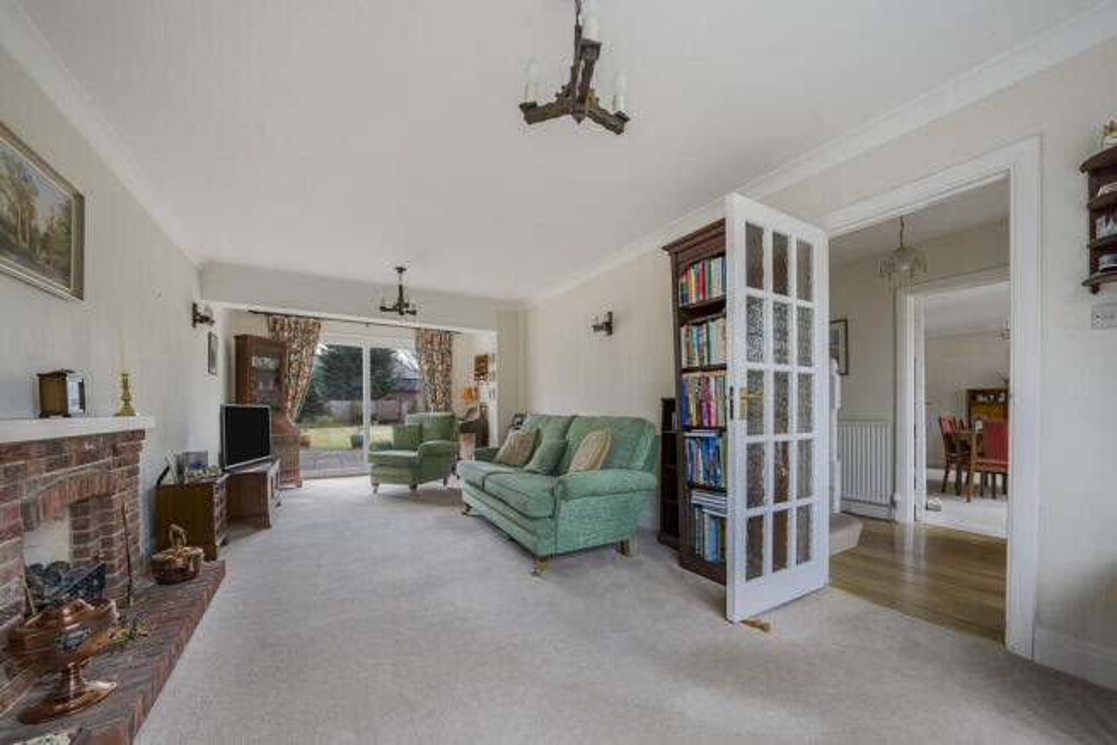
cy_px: 372
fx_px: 372
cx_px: 558
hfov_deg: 112.6
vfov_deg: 90.0
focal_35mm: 12
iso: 400
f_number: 9
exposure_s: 1/5
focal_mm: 12
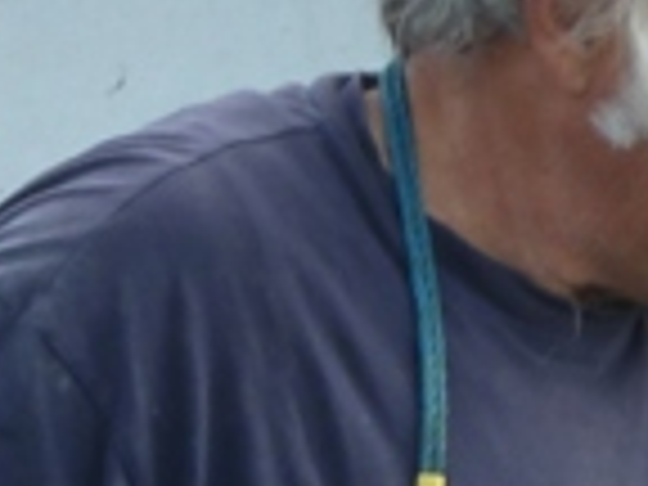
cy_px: 738
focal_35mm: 1056
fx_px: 19768
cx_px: -140
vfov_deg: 1.4
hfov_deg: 1.9
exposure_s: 1/125
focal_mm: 25.9
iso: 80
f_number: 4.5
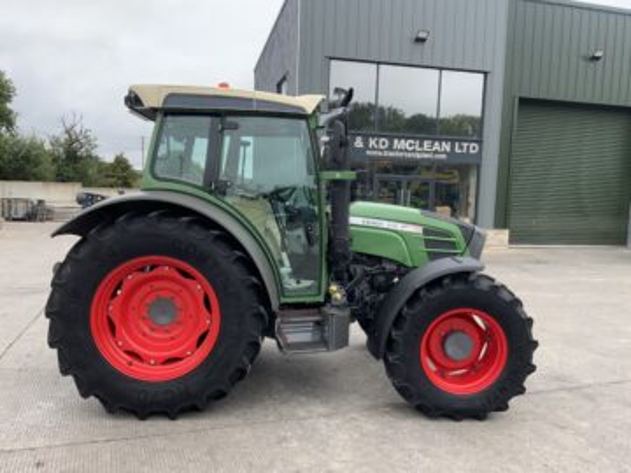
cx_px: 316
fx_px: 529
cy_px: 236
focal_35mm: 29
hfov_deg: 61.7
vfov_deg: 48.2
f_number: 1.8
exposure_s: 1/627
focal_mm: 3
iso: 16
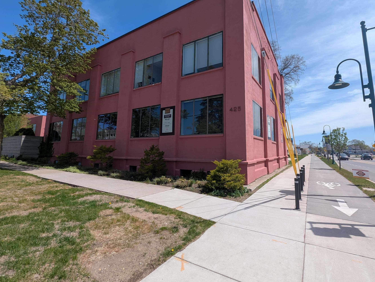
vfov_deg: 81.7
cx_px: 209
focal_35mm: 15
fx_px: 163
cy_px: 128
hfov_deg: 97.7
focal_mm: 1.95
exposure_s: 1/1634
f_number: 2.2
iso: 48
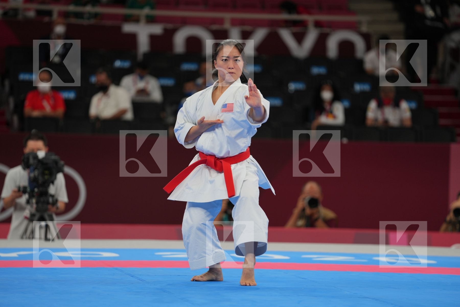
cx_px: 230
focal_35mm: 200
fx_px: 2555
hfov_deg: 10.3
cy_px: 154
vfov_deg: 6.9
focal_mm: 200
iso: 250
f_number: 2.8
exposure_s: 1/500
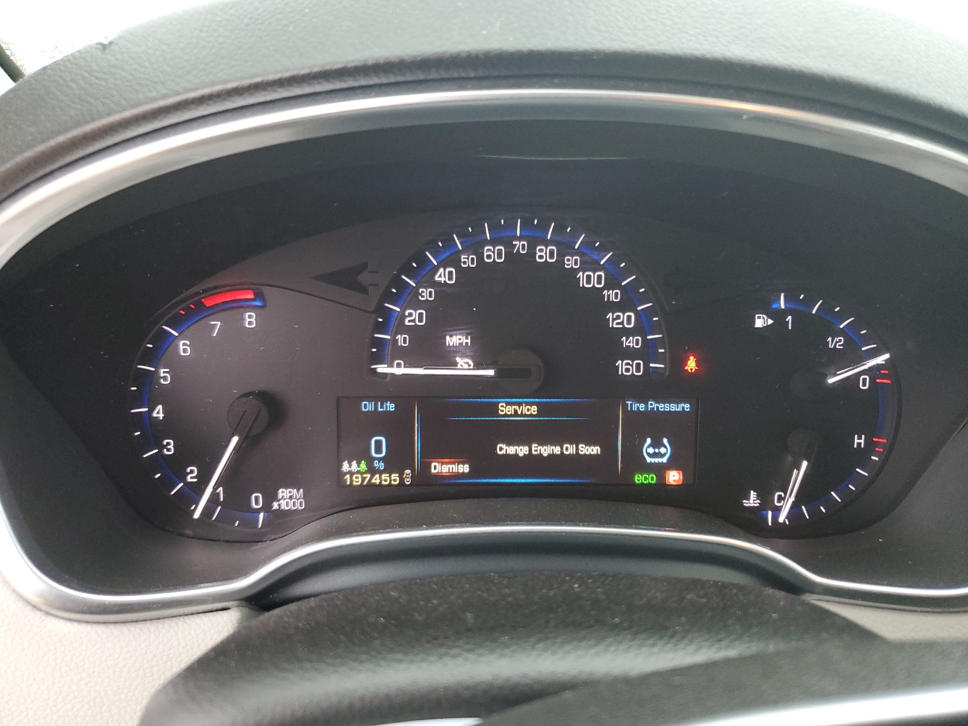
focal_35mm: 26
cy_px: 363
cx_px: 484
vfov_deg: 53.1
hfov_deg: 67.3
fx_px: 727
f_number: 1.5
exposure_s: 1/60.2
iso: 166
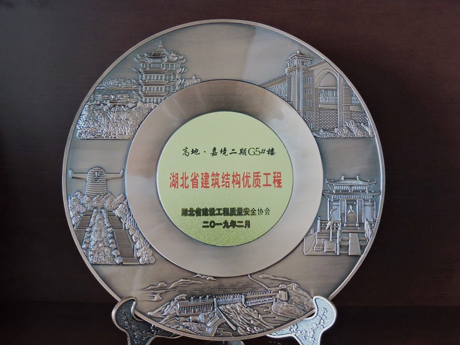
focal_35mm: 60
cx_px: 230
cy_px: 172
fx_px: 797
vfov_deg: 24.4
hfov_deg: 32.2
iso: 800
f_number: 3.7
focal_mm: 10.7
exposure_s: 1/10
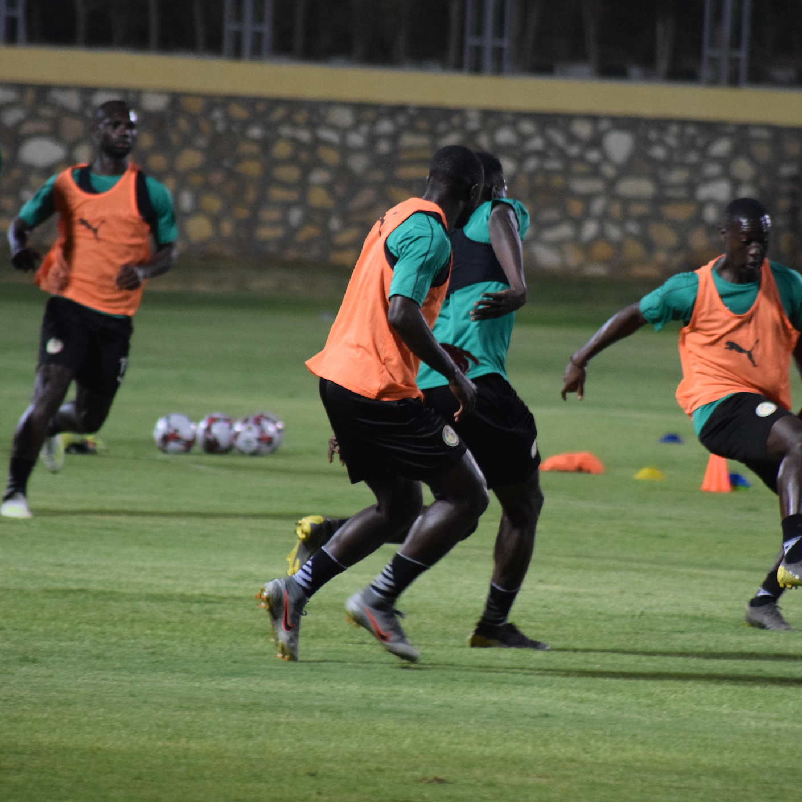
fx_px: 11088
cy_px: 402
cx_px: 500
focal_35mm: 423
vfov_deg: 4.1
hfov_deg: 4.1
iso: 3200
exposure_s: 1/400
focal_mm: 220
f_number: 5
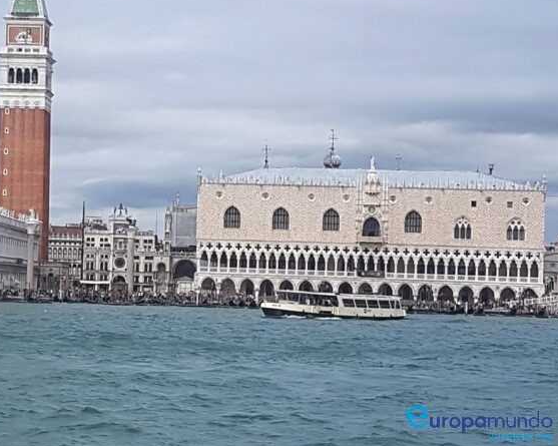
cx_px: 195
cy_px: 177
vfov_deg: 42.0
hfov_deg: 50.8
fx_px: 578
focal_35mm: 35
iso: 40
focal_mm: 4.2
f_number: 1.7
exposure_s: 1/1552
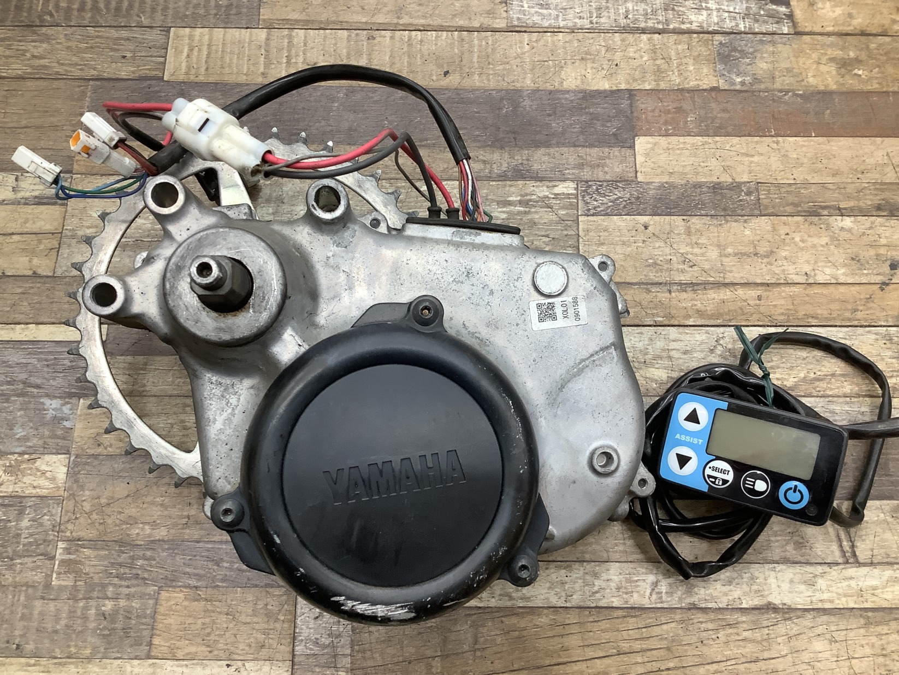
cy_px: 338
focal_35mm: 31
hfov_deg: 58.3
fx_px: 805
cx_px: 450
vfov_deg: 45.5
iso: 125
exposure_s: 1/60
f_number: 2.4
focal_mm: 3.3
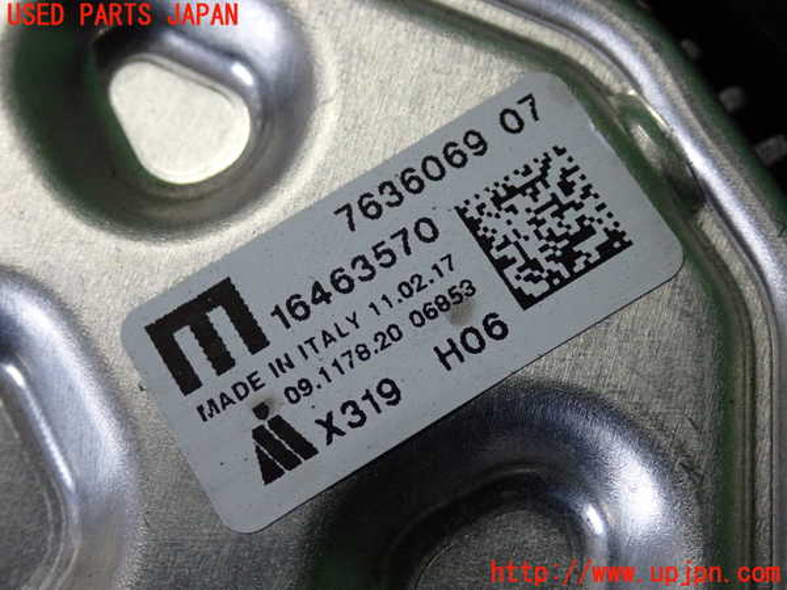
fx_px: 1523
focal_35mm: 67
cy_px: 295
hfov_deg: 29.0
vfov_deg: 21.9
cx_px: 394
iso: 800
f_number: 3.8
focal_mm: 11.88
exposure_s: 1/125
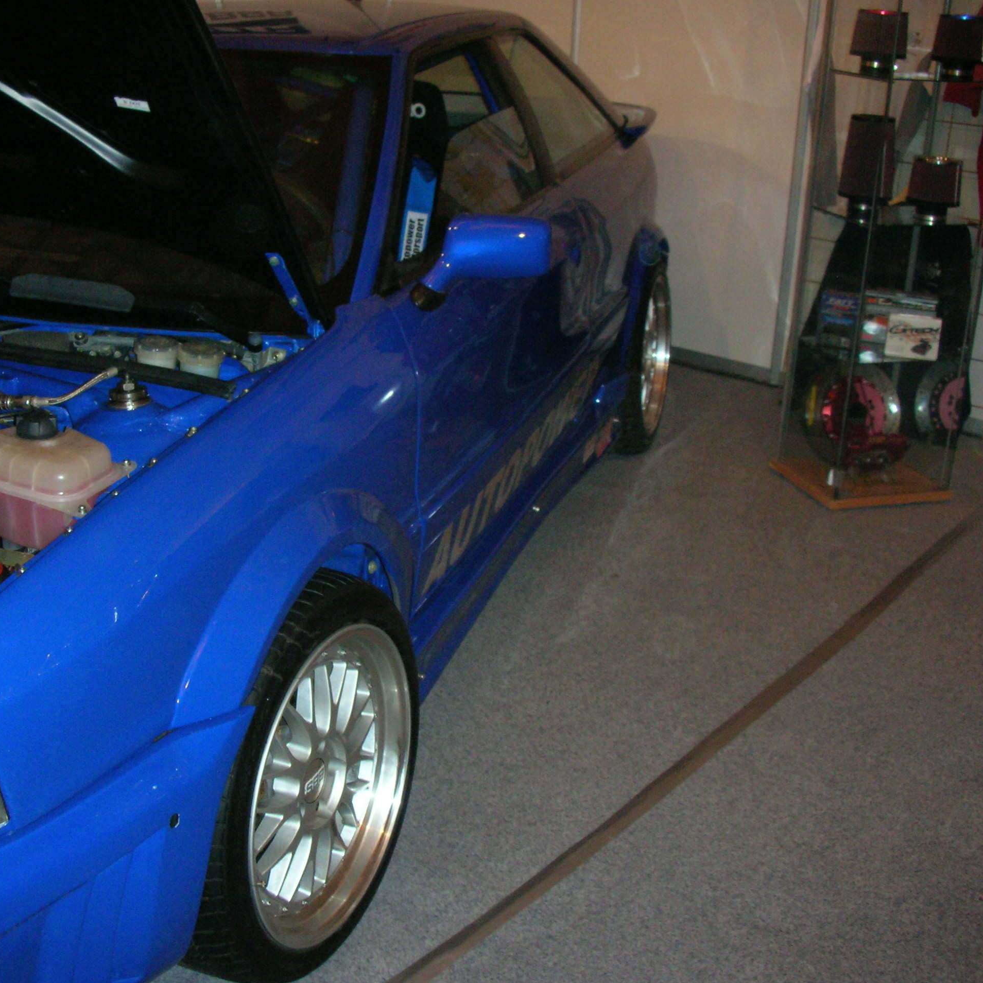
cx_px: 390
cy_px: 484
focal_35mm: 42
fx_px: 1349
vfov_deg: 40.0
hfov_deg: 39.8
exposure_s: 1/60.1
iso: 200
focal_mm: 5.8
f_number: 3
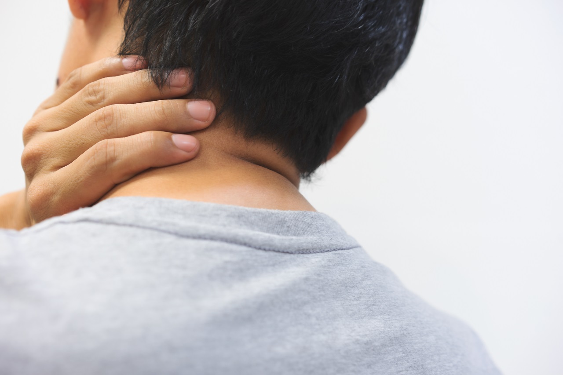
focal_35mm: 55
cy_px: 188
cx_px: 282
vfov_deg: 24.6
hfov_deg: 36.3
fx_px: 860
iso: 100
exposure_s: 1/3
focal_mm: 55
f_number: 4
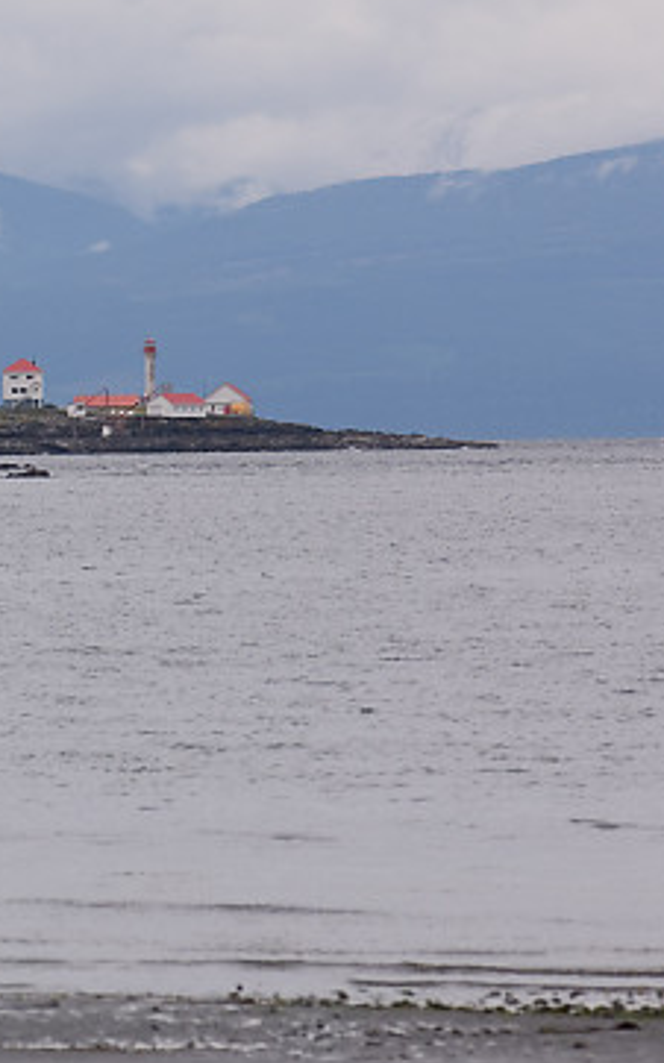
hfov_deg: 3.0
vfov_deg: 4.7
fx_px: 12832
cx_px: -150
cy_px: 492
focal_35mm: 443
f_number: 4.5
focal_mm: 175
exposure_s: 1/500
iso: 100
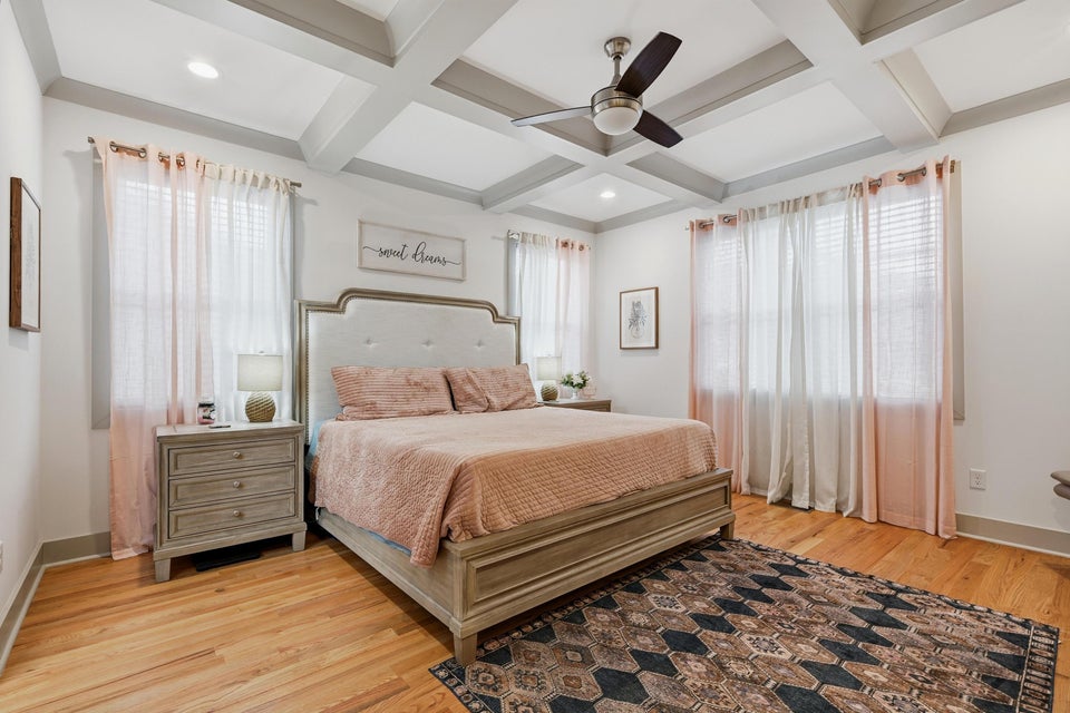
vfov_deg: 73.7
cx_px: 535
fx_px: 476
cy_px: 356
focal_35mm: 16
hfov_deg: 96.7
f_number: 11
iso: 100
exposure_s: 1/15
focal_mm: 16
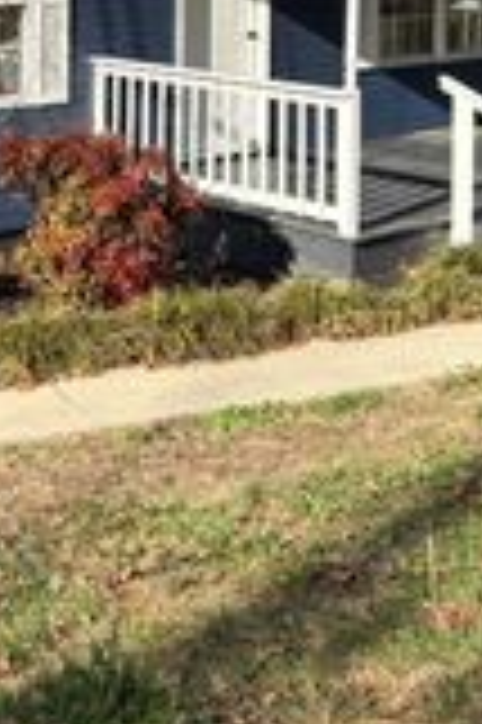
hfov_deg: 15.9
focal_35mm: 84
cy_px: -25
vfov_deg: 23.1
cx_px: -9
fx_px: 1691
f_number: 1.6
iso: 50
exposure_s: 1/1587
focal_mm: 5.96
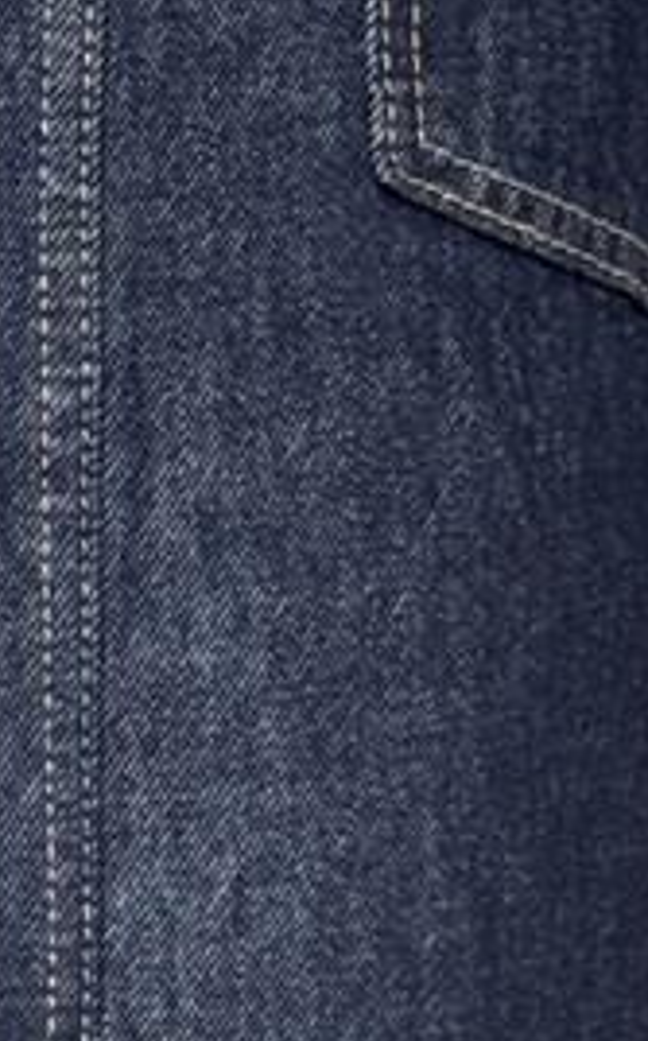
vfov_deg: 6.8
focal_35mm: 304
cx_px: -147
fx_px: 8608
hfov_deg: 4.3
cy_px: 1767
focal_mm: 6.76
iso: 160
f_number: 1.78
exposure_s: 1/50
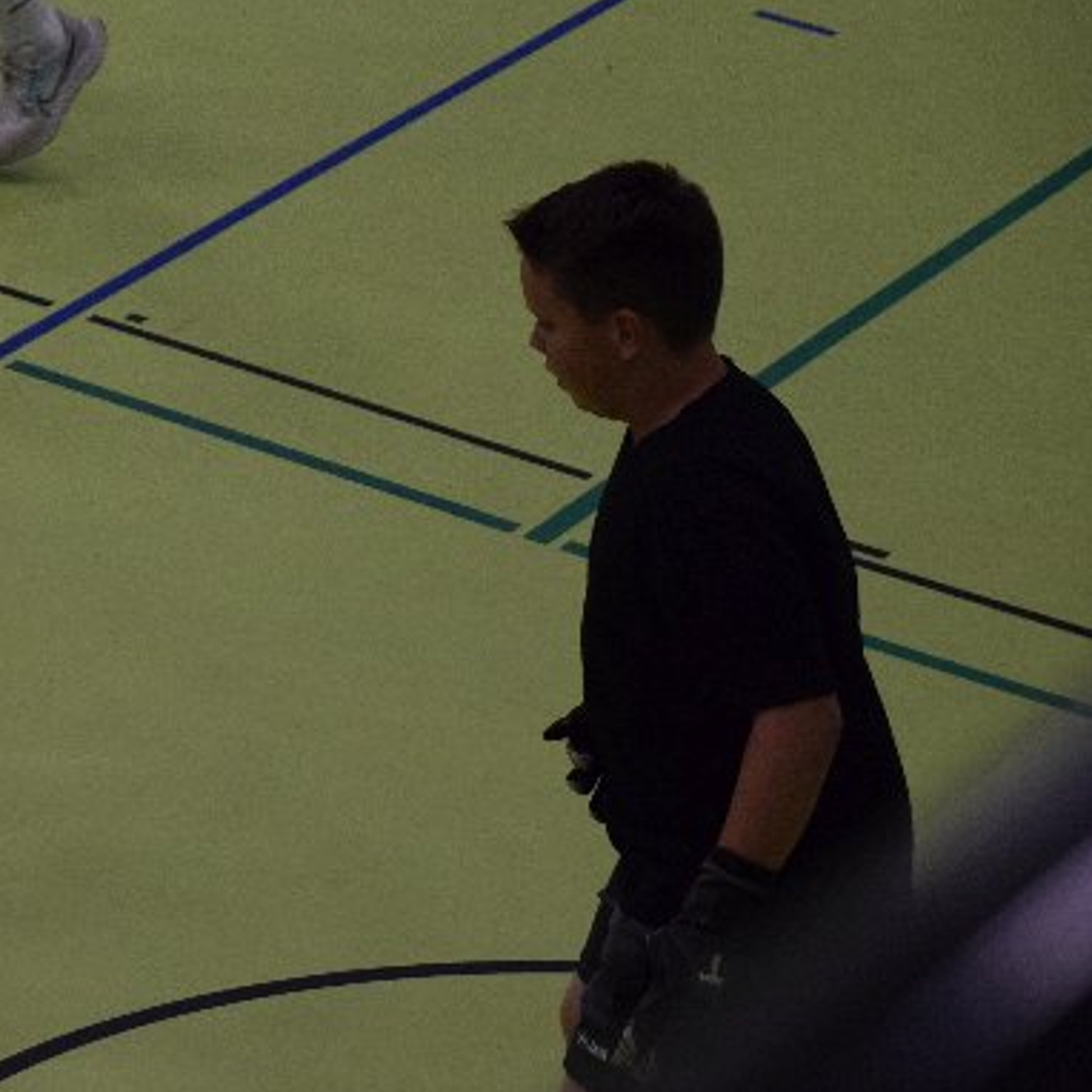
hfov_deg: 8.3
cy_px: 516
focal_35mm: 207
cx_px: -314
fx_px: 7388
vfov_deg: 8.5
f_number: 4
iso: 2500
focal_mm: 62
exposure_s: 1/500
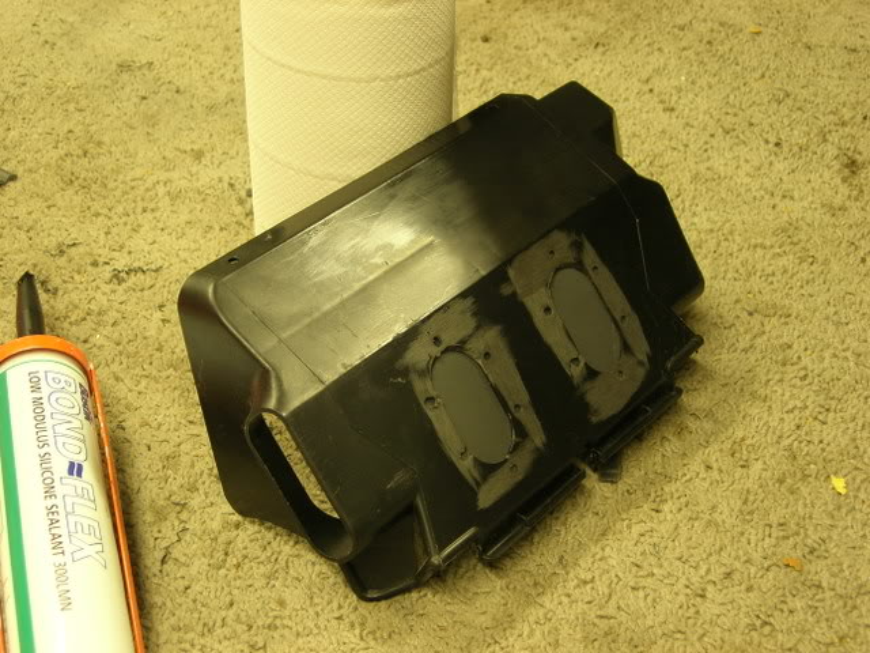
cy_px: 326
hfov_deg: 31.7
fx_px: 1533
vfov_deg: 24.0
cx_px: 435
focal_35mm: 61
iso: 91
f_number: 3.5
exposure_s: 1/4.6
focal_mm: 12.7
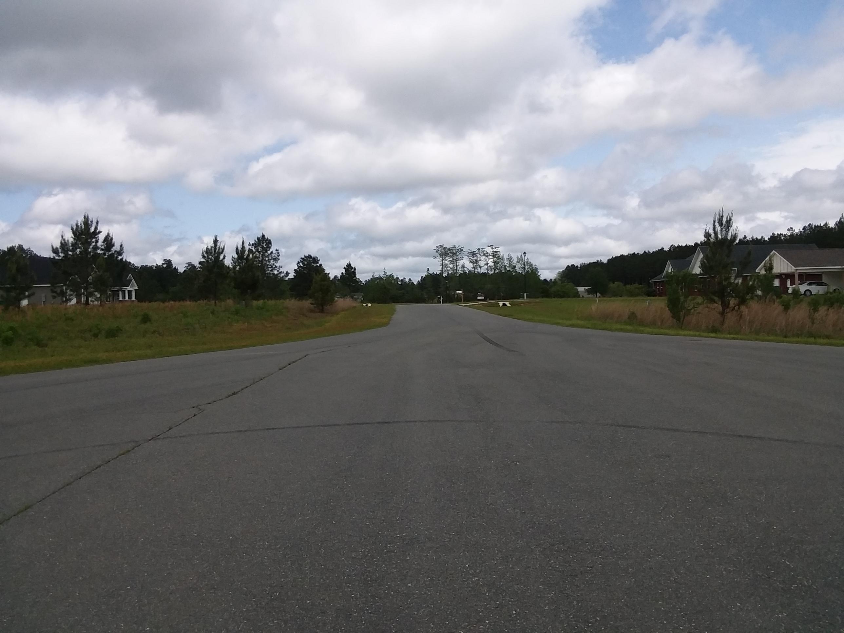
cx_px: 422
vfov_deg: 48.2
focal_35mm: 29
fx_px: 707
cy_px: 316
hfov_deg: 61.7
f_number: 1.9
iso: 40
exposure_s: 1/2355
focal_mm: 2.47
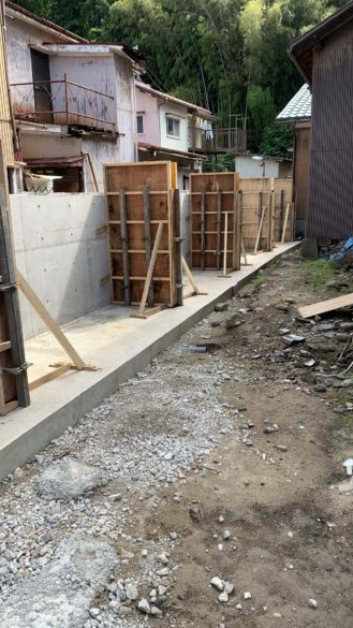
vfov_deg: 62.5
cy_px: 340
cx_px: 185
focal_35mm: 31
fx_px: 516
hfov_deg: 37.8
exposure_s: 1/478
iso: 25
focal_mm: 4.25
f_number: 1.8
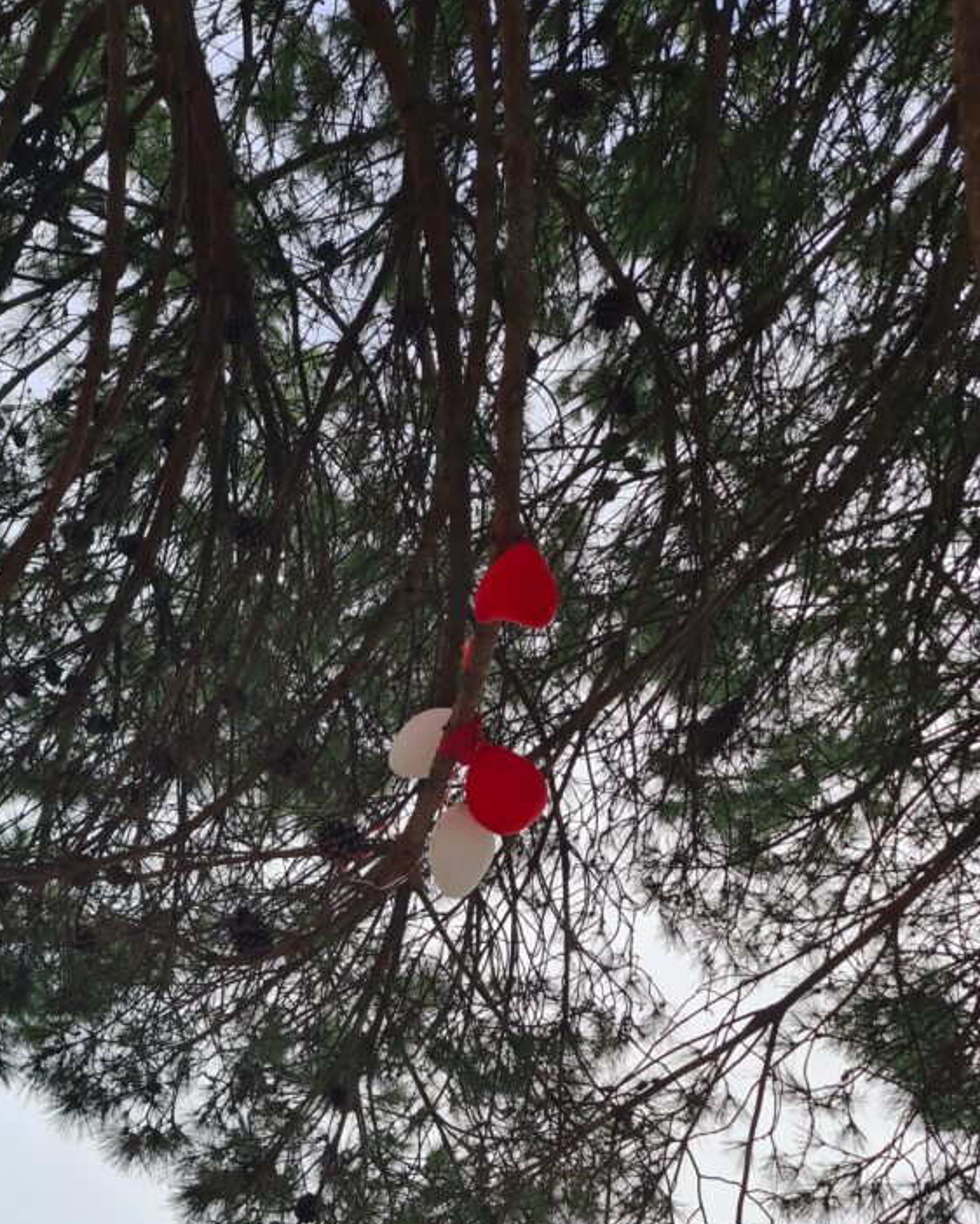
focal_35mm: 37
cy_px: 886
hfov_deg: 39.9
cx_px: 366
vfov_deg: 47.6
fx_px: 1341
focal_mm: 5.4
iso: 50
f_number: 1.8
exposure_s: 1/608
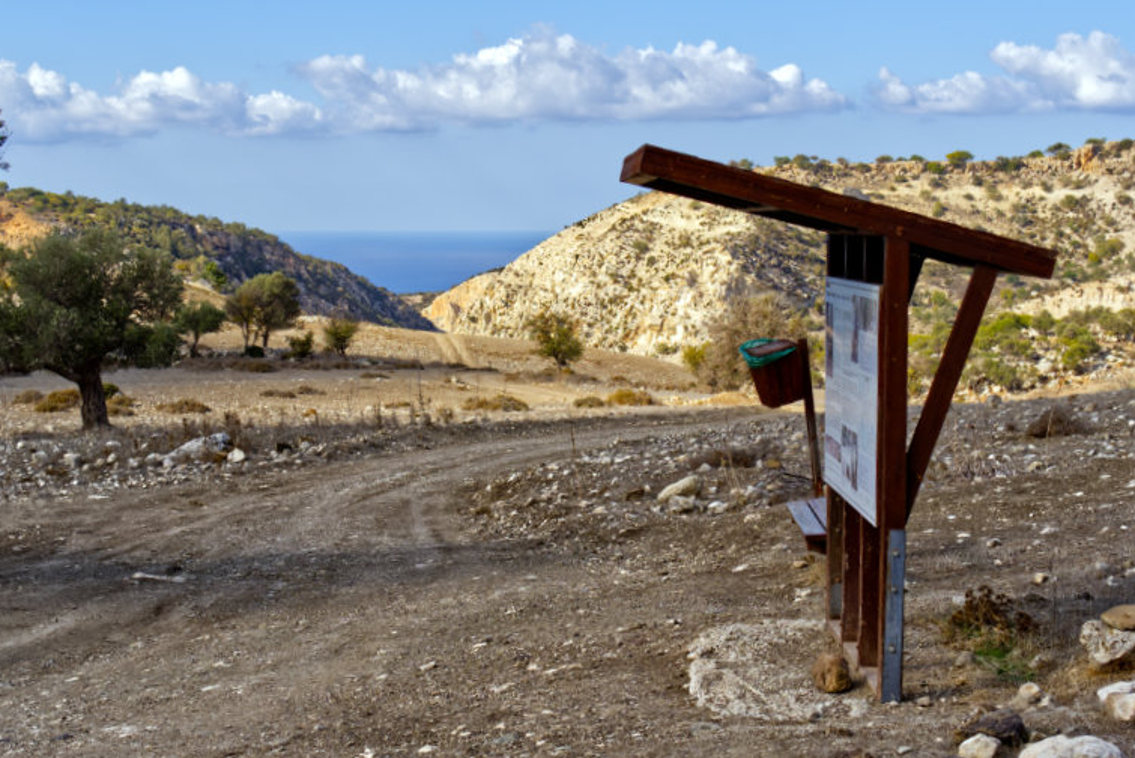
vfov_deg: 22.3
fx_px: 1924
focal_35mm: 61
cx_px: 507
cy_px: 342
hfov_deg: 32.8
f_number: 5
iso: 100
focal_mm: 30
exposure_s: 1/800
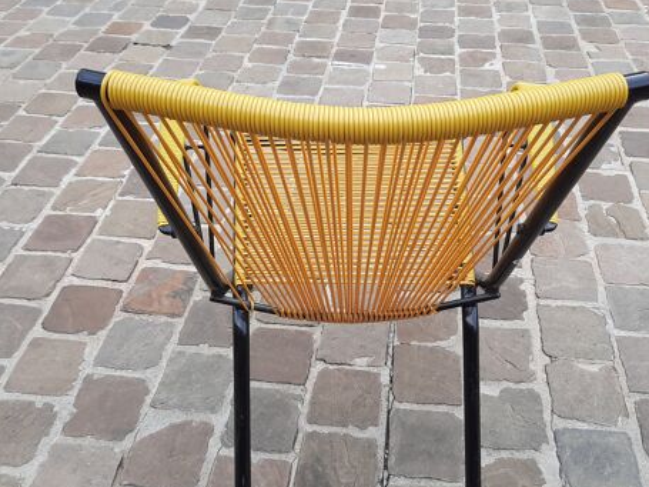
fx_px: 619
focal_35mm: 33
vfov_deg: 42.9
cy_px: 270
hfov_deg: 55.3
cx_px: 358
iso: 32
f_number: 2
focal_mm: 4.6
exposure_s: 1/220
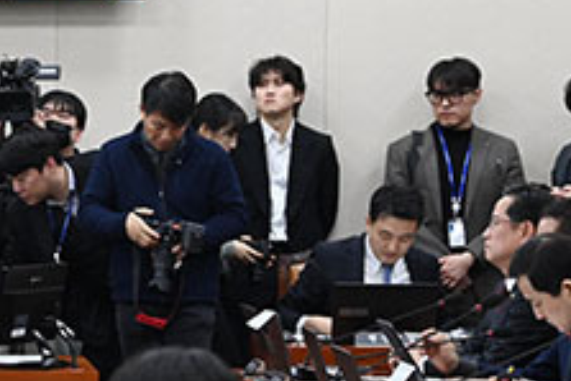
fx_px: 4095
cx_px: -125
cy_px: 349
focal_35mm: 258
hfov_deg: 7.9
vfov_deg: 5.3
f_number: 5.6
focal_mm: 90
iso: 3200
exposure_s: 1/250
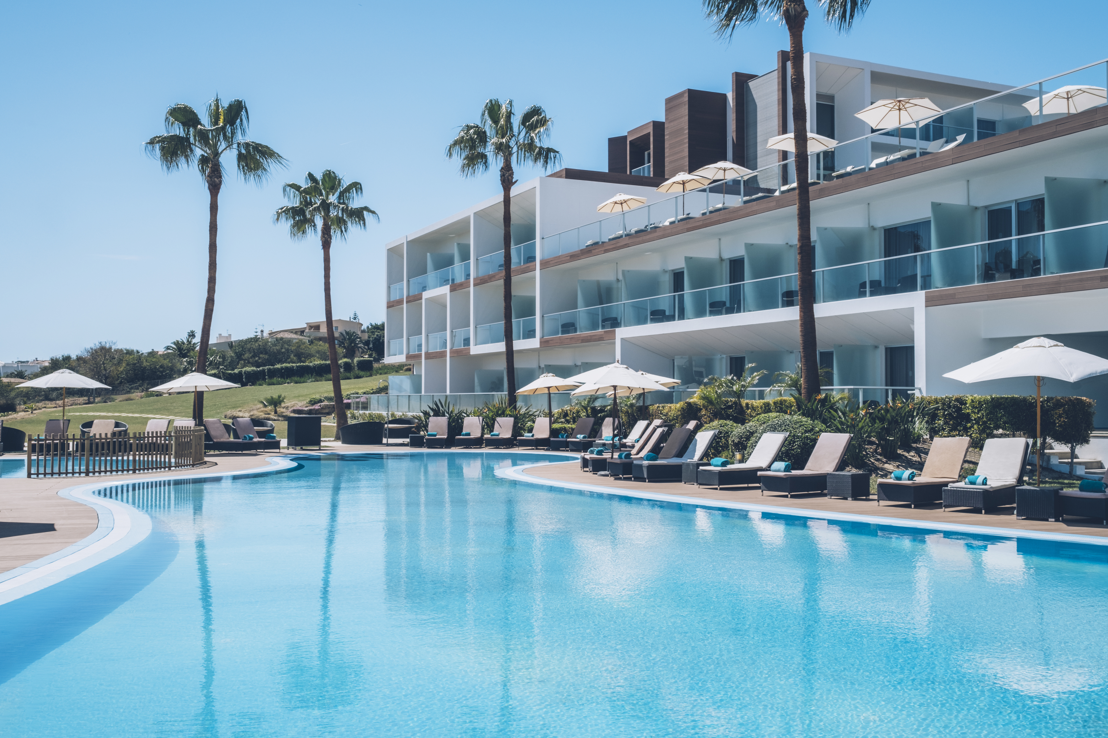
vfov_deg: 37.9
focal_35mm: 35
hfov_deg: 54.4
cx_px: 554
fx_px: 1077
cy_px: 369
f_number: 10
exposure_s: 1/125
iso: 160
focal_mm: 23
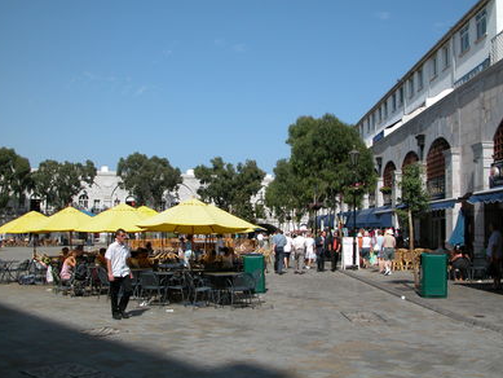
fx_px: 523
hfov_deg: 51.3
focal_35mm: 36
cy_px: 193
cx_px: 246
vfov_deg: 39.7
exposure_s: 1/352
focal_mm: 8.9
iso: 100
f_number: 7.1
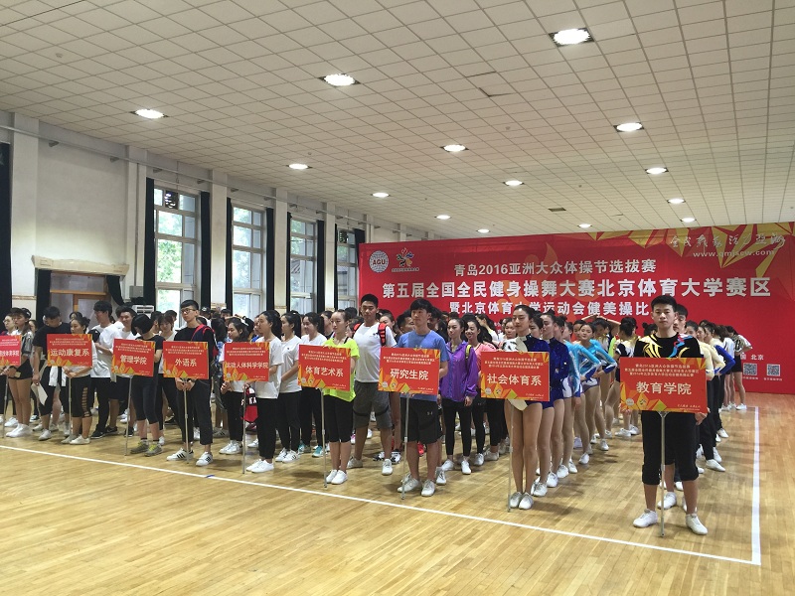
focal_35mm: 29
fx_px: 666
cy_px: 298
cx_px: 398
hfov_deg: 61.7
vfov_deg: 48.2
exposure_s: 1/15
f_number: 2.2
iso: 32
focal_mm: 4.15
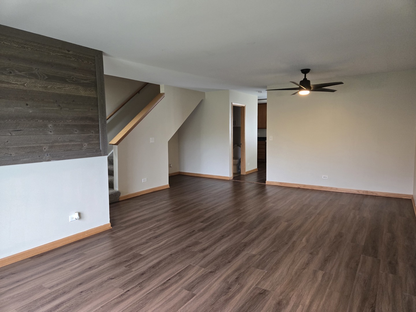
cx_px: 208
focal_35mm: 23
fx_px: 276
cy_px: 156
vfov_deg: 58.9
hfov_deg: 73.9
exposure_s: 1/120
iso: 400
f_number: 1.8
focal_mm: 5.4
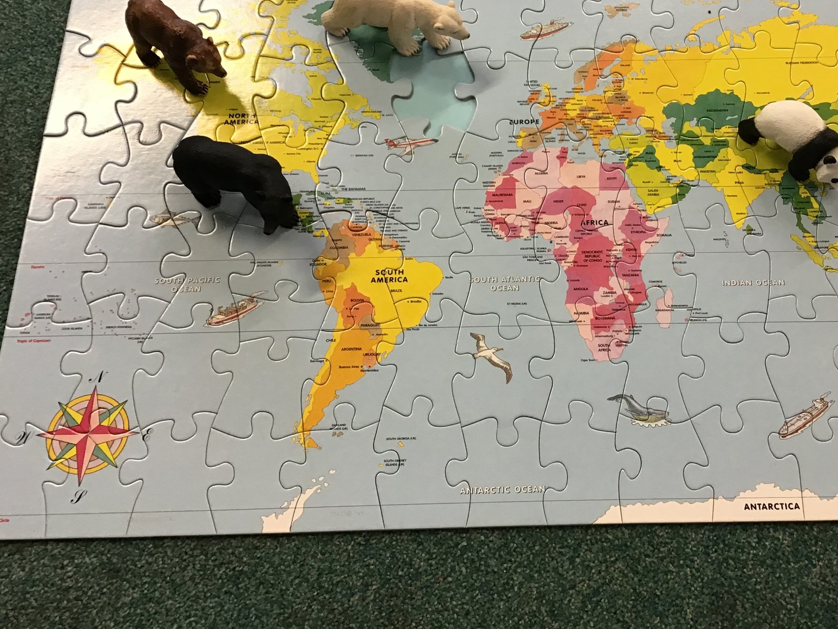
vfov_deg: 34.9
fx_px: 993
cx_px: 528
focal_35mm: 41
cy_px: 235
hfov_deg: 45.4
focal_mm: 3.3
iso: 80
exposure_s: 1/33
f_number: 2.4
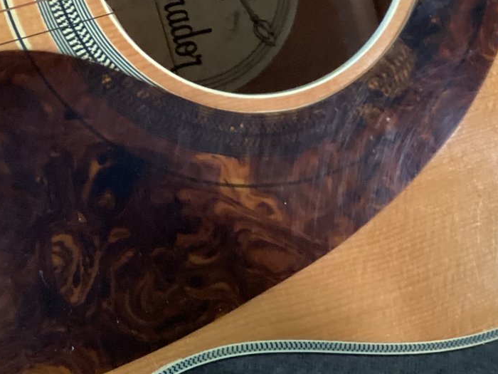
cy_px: 15
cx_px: 178
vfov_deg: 21.3
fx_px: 964
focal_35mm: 67
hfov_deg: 28.8
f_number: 2.4
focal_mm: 3.3
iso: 400
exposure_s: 1/40
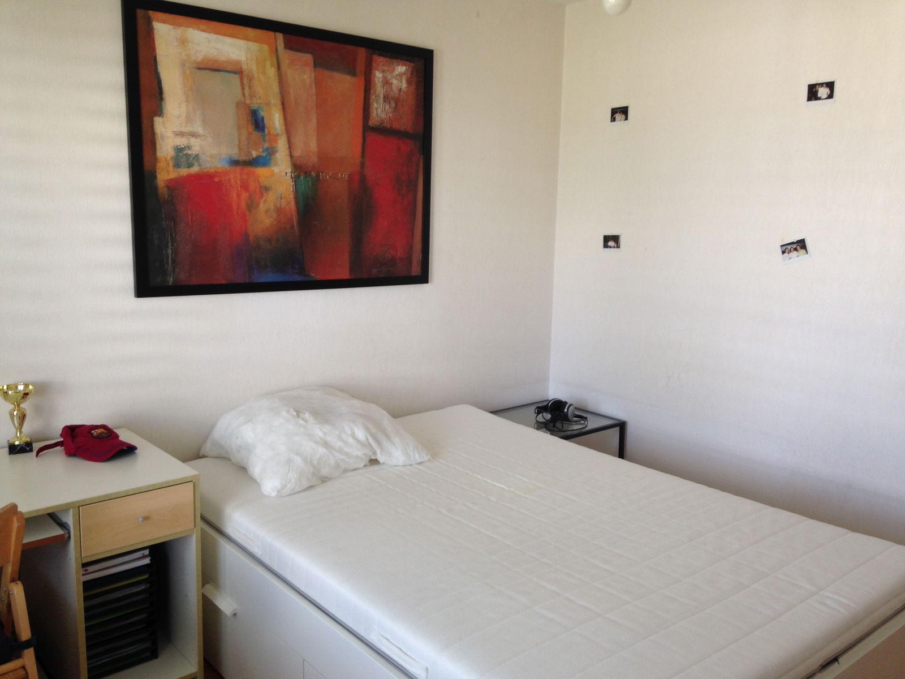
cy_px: 340
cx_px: 452
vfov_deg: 42.9
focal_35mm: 33
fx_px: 863
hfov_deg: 55.4
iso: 50
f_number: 2.4
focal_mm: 4.12
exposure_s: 1/30
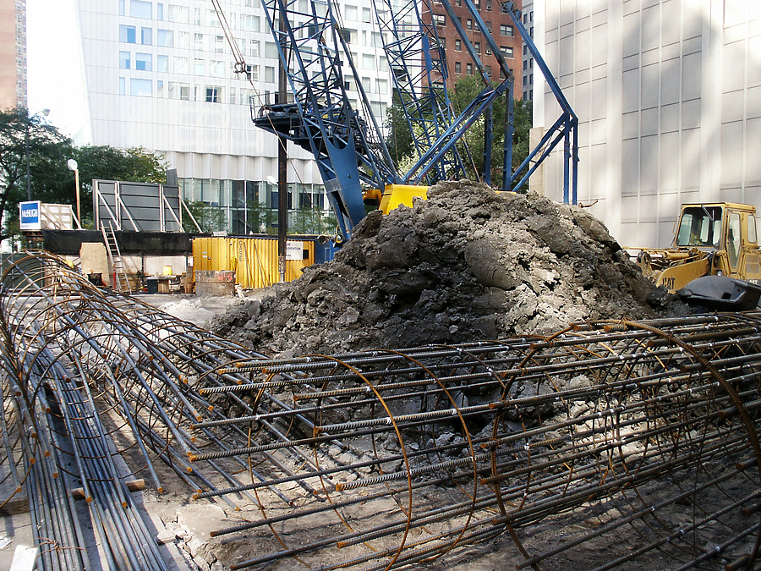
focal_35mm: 35
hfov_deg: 52.6
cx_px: 380
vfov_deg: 40.7
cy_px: 286
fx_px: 769
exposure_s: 1/180
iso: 64
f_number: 3
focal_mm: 7.18
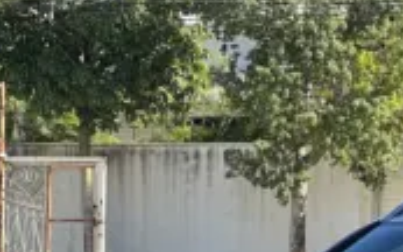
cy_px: 418
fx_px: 3316
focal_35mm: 302
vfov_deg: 4.3
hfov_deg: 6.9
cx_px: 522
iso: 32
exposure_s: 1/190
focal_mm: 9
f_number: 2.8
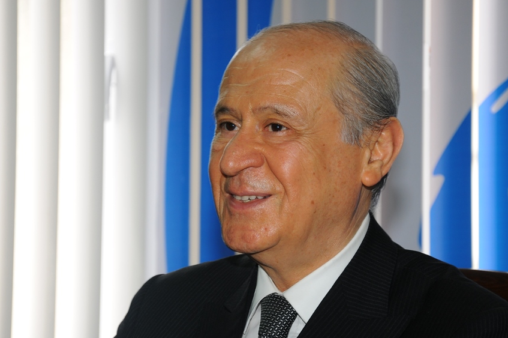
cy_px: 183
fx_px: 2044
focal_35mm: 145
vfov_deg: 9.4
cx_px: 265
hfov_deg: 14.2
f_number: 5.3
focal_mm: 80
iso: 250
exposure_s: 1/60
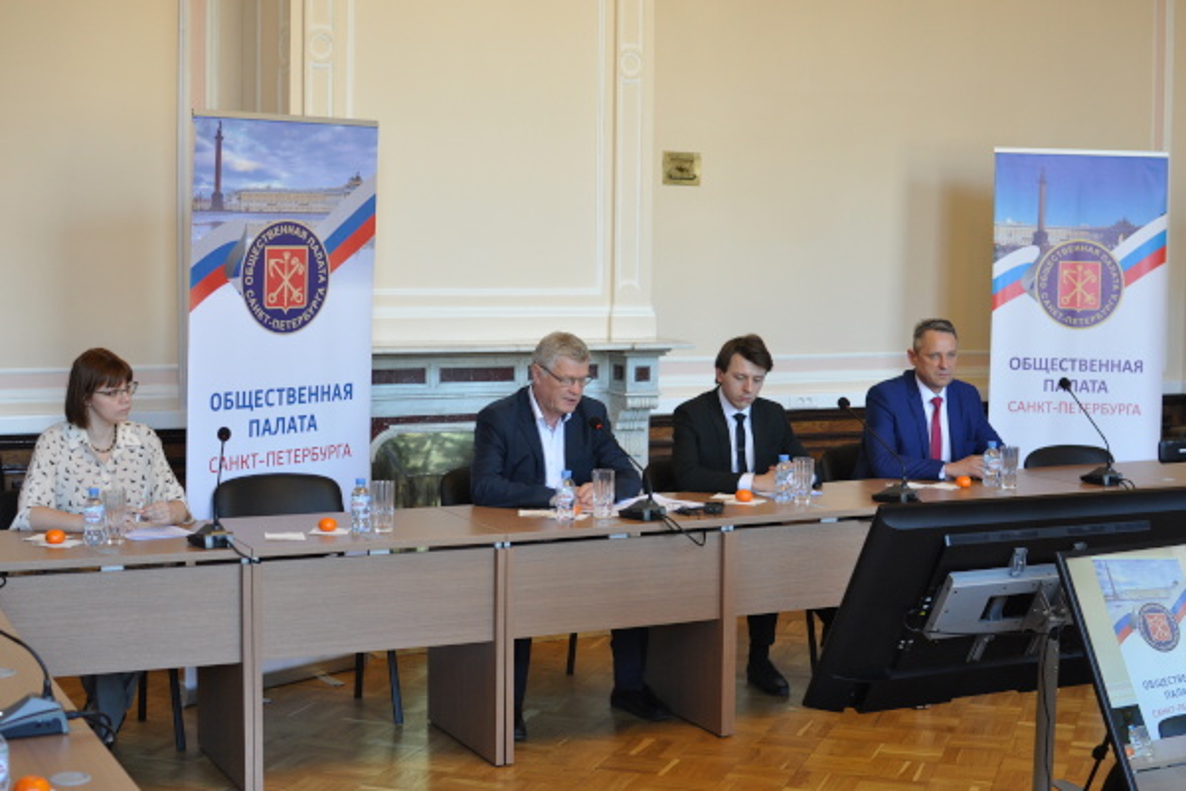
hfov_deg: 37.9
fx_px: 1729
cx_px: 593
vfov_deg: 25.8
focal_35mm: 52
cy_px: 396
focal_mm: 35
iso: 640
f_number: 4
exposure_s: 1/60
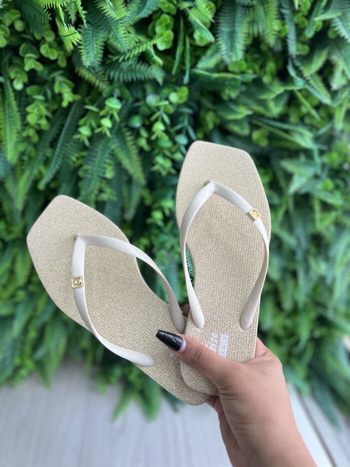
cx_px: 175
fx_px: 350
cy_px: 234
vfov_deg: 67.3
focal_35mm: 26
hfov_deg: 53.1
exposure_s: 1/128
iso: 32
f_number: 1.5
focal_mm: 5.7
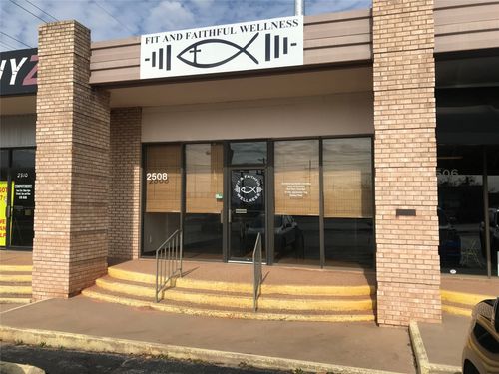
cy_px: 187
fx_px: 404
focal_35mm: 28
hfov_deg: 63.4
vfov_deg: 49.7
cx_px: 250
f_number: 1.8
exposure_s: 1/3546
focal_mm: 3.99
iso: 20
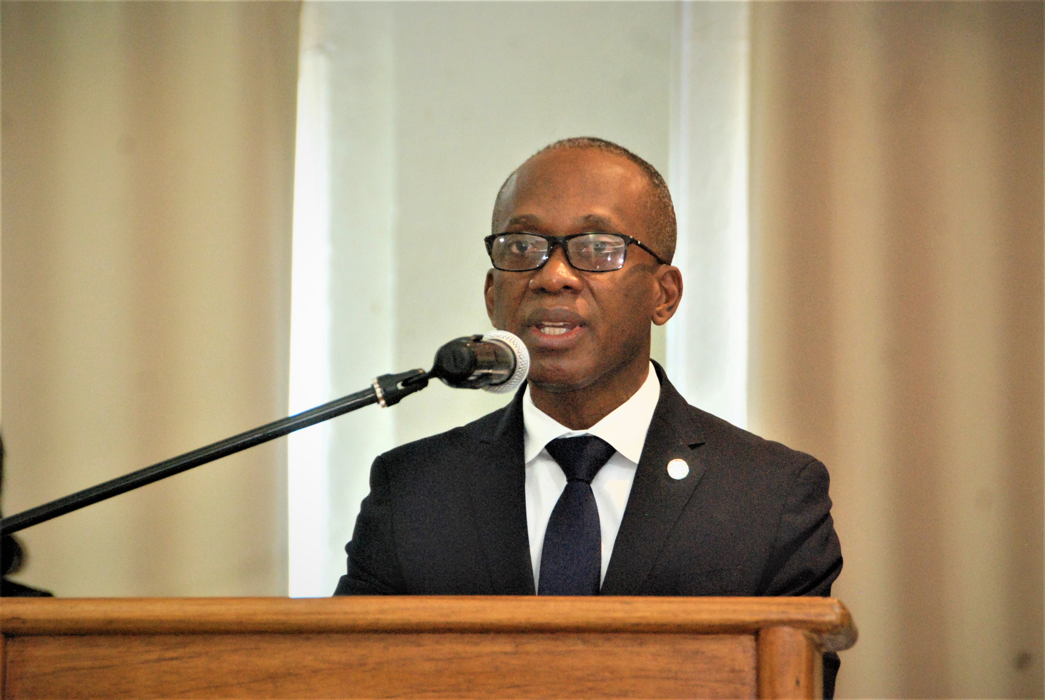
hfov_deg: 10.1
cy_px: 350
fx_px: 5885
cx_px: 522
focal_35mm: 202
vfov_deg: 6.8
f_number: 5.6
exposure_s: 1/50
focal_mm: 135
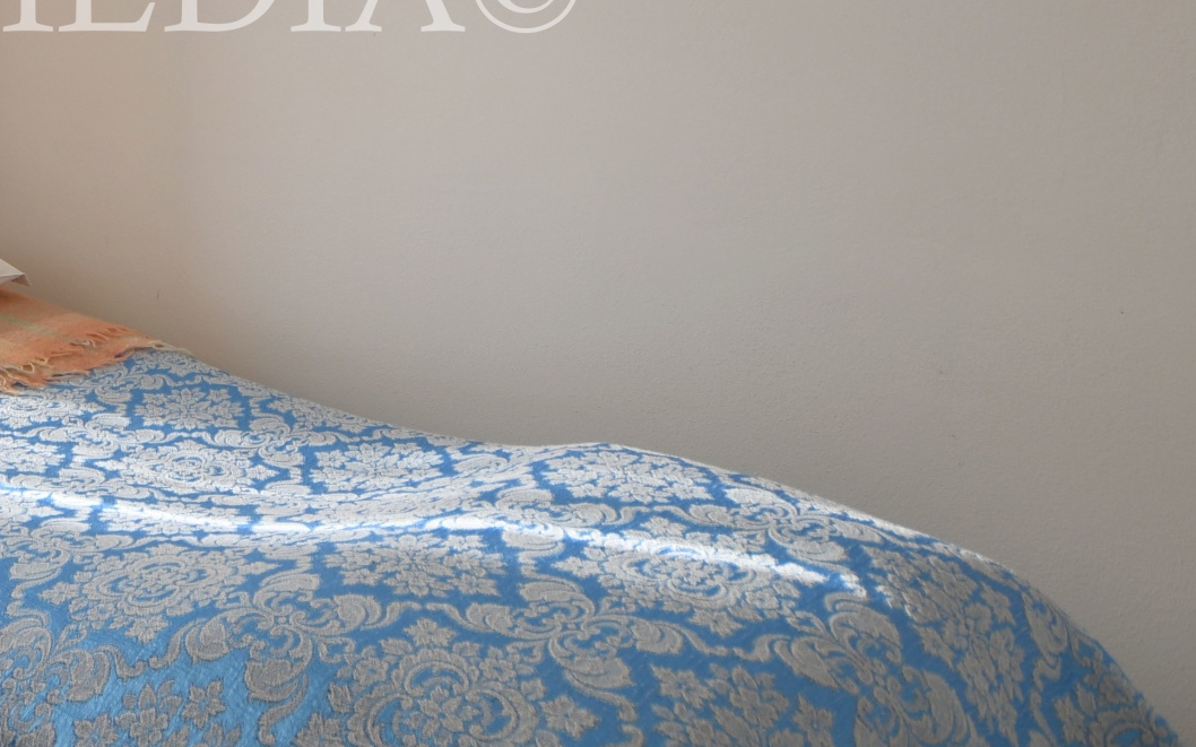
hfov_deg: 43.8
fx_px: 1206
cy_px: -23
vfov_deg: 31.5
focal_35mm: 37
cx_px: -38
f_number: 4.5
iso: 125
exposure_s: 1/40
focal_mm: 10
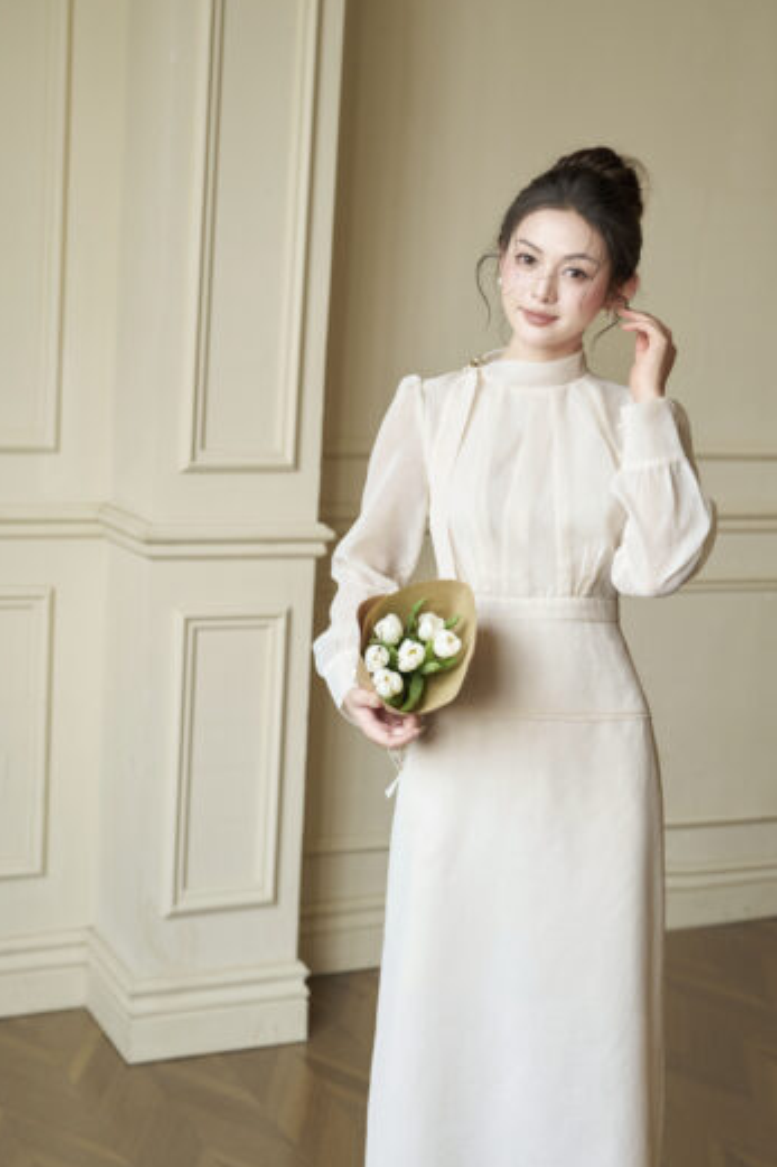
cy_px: 576
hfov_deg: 20.3
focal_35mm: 67
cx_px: 476
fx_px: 2170
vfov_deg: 30.1
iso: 400
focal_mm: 50
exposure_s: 1/250
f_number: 3.2
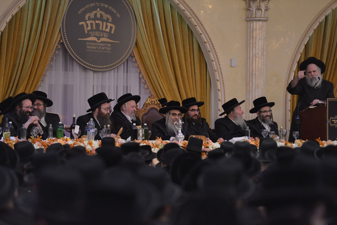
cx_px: 168
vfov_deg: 6.9
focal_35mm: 200
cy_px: 112
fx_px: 1872
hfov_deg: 10.3
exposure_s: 1/100
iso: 2000
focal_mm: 200
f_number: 2.8
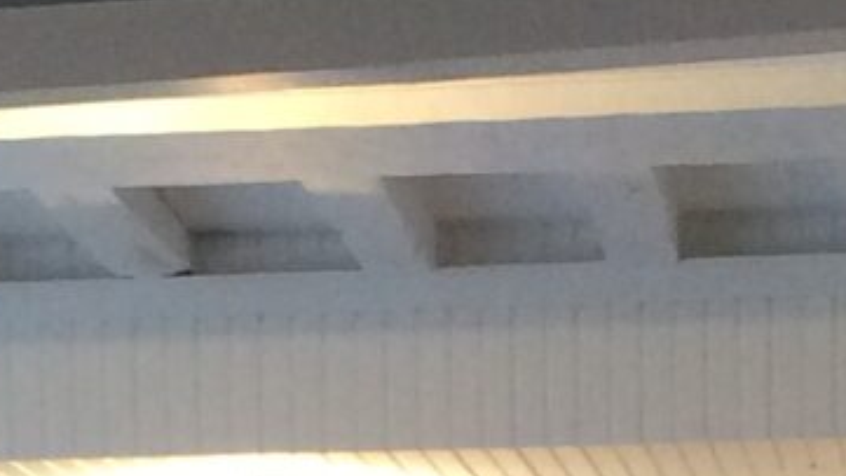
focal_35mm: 224
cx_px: 302
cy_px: 1742
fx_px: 5025
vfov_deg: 5.0
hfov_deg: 9.6
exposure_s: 1/33
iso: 200
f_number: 2.2
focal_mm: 4.15
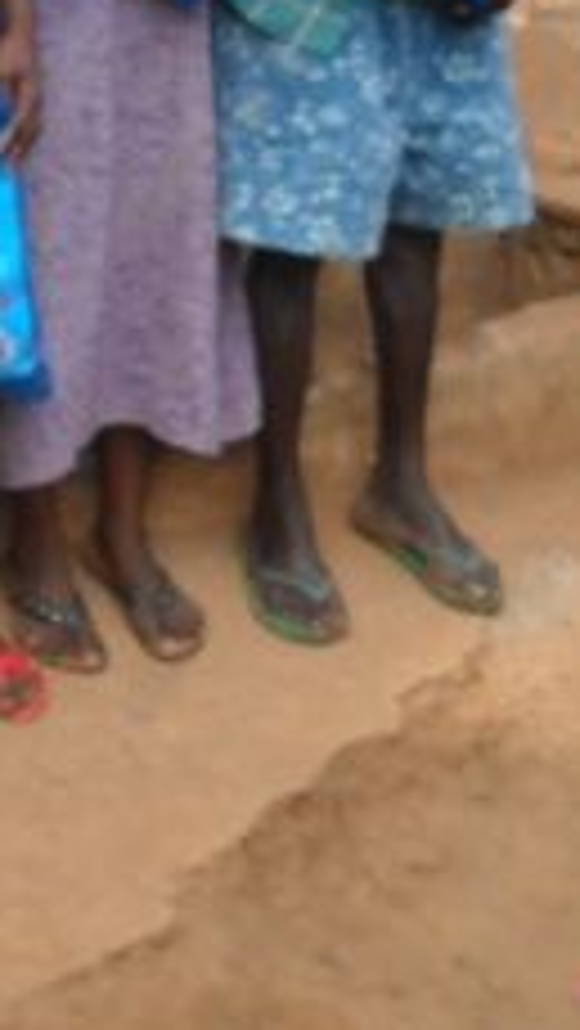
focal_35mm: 76
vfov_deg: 27.3
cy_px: 198
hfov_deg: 15.0
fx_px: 2076
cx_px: -241
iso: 100
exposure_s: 1/125
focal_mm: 5.7
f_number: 3.7
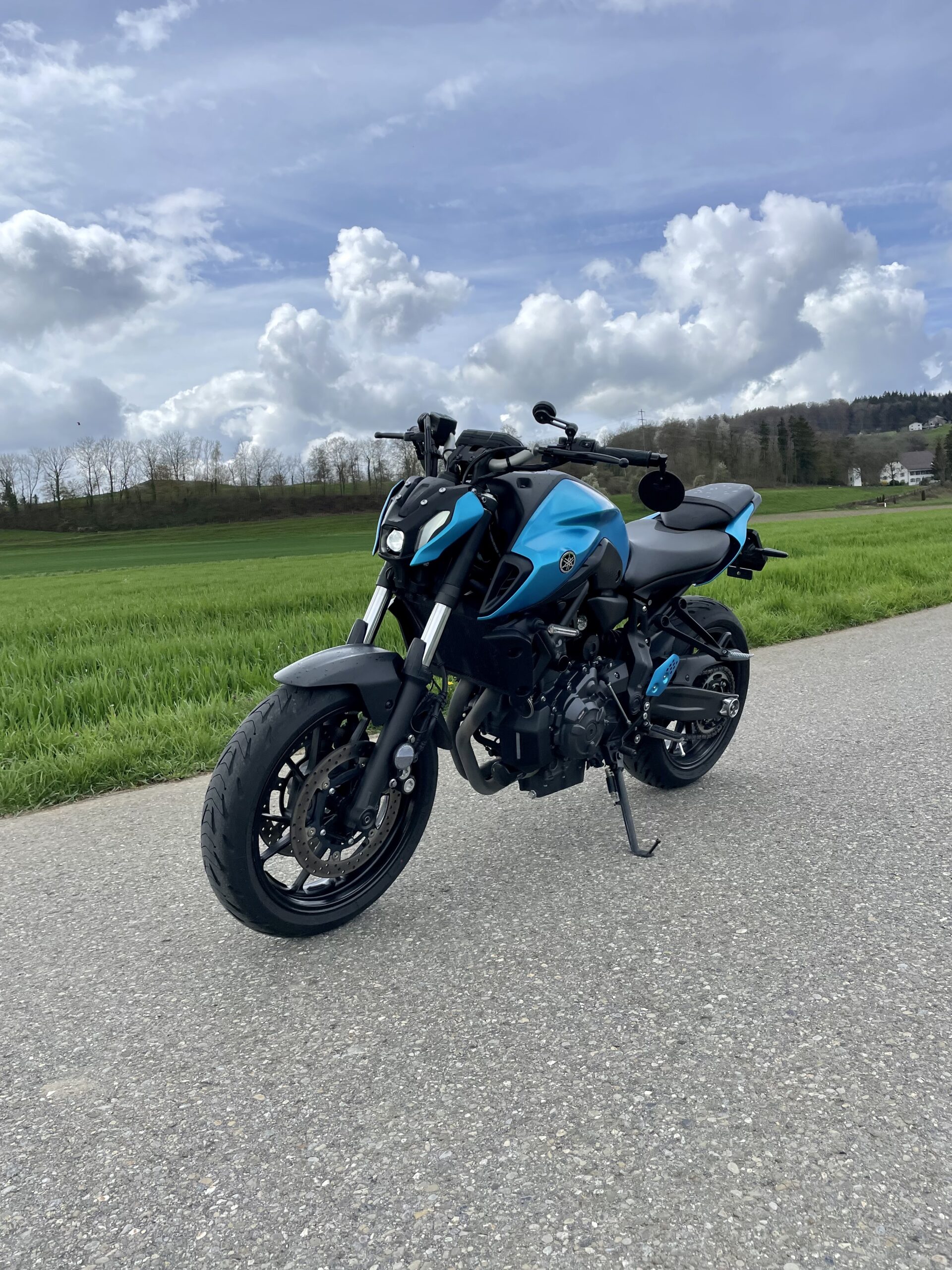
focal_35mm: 26
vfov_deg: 67.3
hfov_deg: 53.1
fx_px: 953
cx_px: 476
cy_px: 635
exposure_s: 1/3861
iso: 32
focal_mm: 4.2
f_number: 1.6
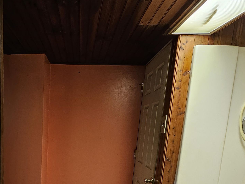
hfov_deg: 60.1
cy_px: 163
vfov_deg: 45.4
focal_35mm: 28
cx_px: 62
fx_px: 198
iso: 160
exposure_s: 1/60
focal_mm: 2.2
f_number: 2.2
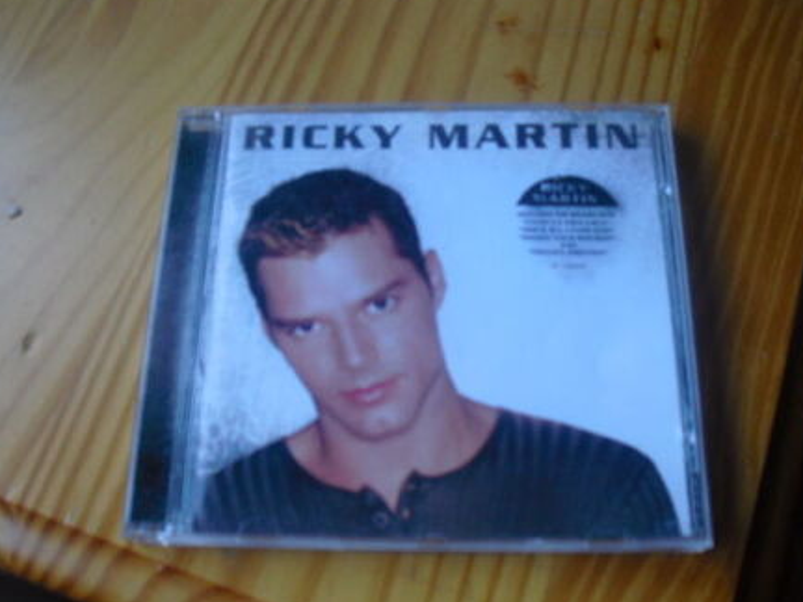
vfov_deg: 35.9
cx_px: 415
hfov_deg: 46.8
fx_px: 928
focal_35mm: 40
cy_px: 321
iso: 200
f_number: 3.1
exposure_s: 1/60
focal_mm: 6.3
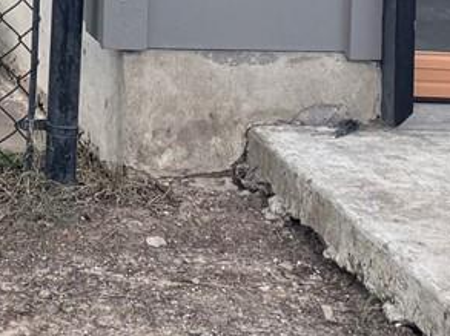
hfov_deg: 9.7
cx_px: -796
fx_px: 2181
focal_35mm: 168
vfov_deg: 8.1
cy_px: -471
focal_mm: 6.76
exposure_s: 1/864
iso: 80
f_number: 1.78
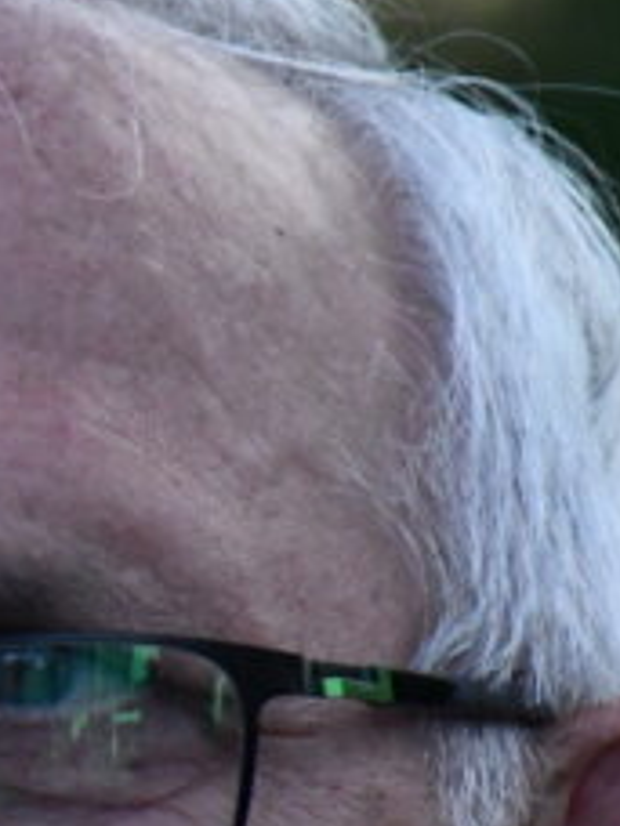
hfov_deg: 0.6
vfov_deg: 0.8
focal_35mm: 2586
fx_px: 61756
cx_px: -852
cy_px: 603
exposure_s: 1/2500
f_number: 6.3
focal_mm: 400
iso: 3200
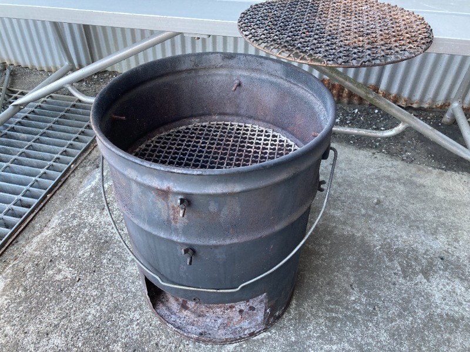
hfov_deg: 63.4
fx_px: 380
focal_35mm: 28
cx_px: 235
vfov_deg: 49.7
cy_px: 176
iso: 80
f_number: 1.8
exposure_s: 1/79
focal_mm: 3.99
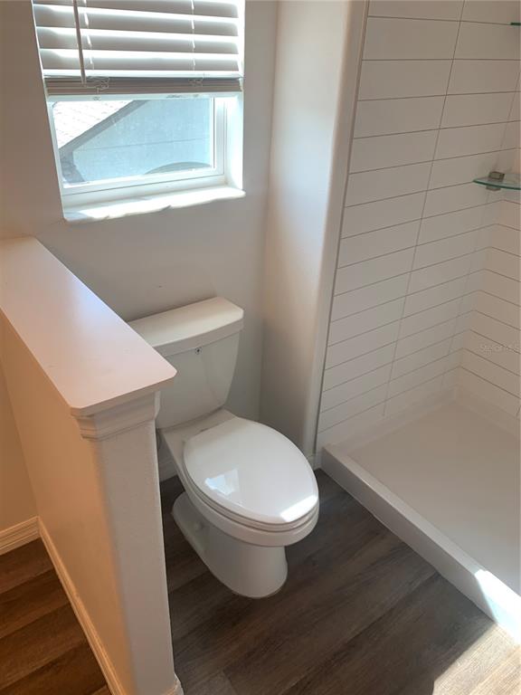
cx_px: 260
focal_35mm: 26
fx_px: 522
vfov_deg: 67.3
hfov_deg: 53.1
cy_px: 348
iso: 25
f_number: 1.8
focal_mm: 4.25
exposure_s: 1/120
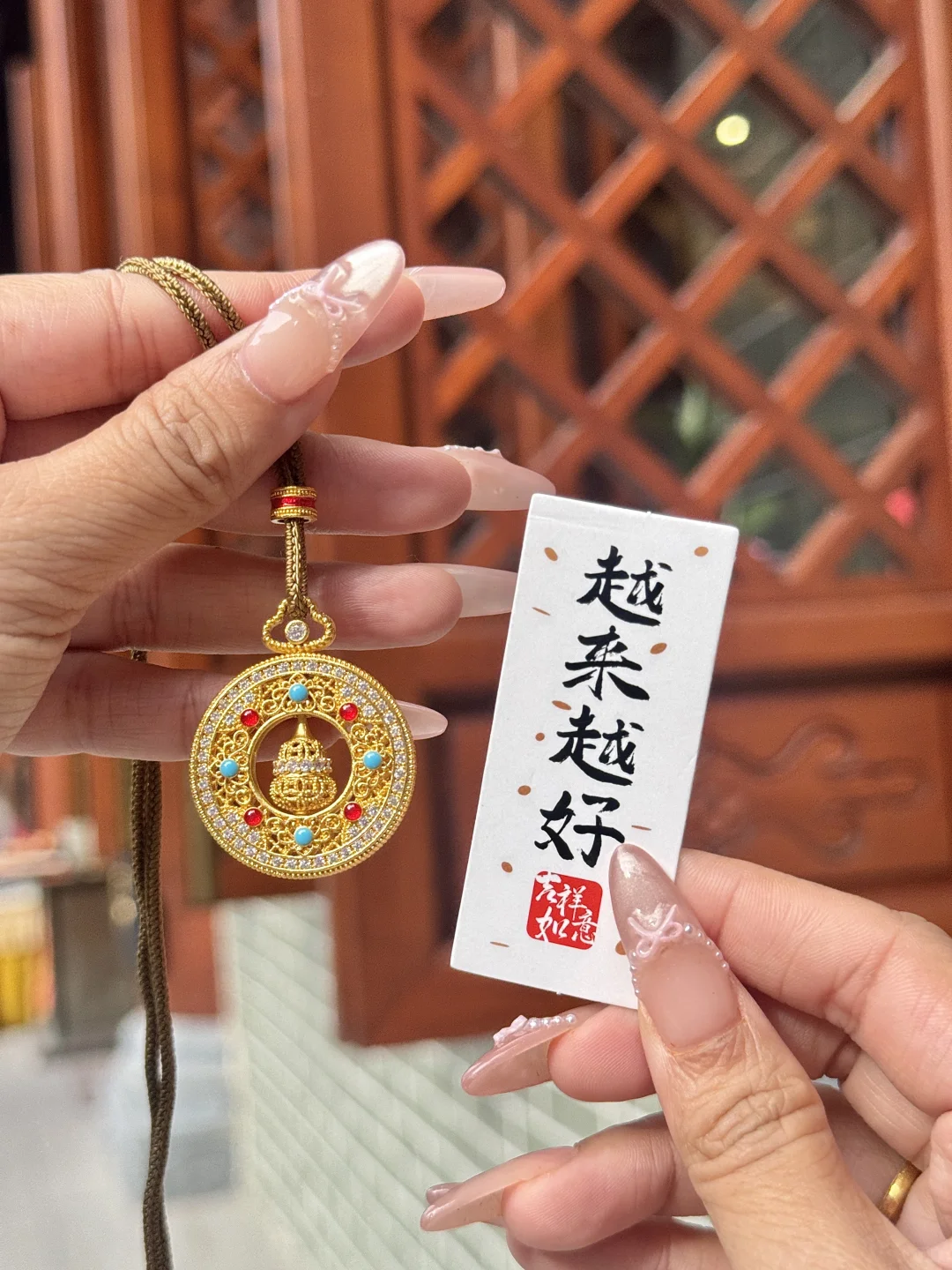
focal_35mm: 48
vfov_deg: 39.7
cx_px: 476
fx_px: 1760
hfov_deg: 30.3
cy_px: 635
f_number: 1.78
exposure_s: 1/685
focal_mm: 6.86
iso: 64
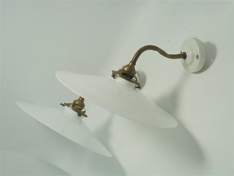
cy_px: 88
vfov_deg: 33.6
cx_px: 117
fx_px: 291
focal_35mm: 43
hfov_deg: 43.9
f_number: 4.5
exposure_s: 1/80
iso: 100
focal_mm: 7.8
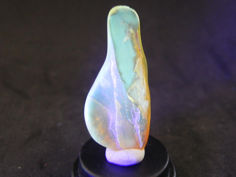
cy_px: 88
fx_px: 396
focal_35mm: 58
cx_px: 118
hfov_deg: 33.2
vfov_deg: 25.2
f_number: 3.5
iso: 400
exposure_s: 1/2.5
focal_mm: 10.3
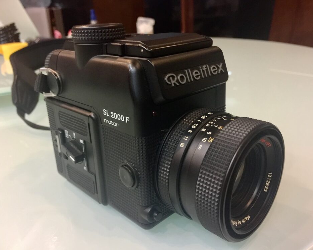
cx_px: 147
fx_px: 287
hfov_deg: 57.1
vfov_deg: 47.1
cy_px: 123
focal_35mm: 31
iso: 125
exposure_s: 1/10
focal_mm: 4.15
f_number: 2.2
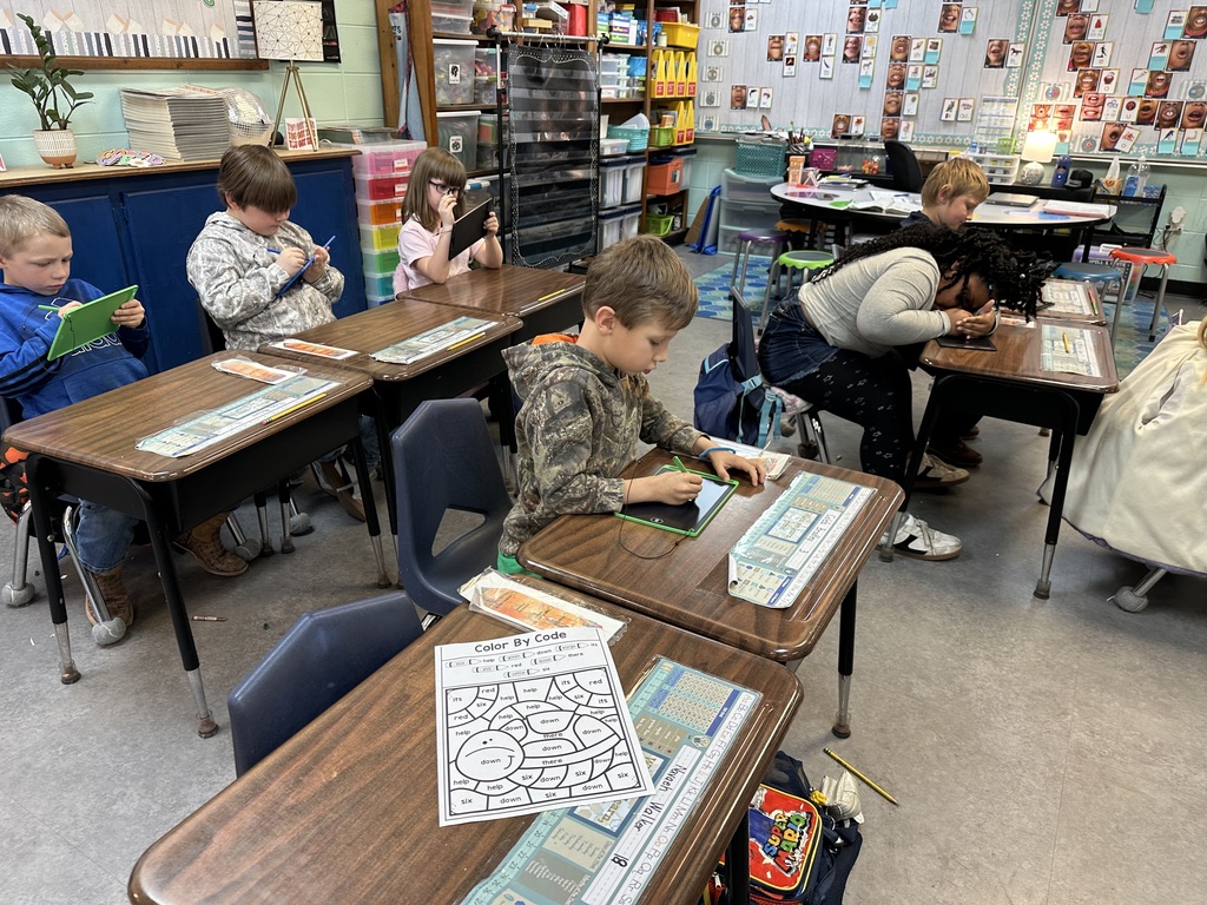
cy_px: 452
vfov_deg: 56.8
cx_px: 604
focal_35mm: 24
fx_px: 837
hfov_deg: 71.6
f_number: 1.78
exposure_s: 1/60
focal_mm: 6.86
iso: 125
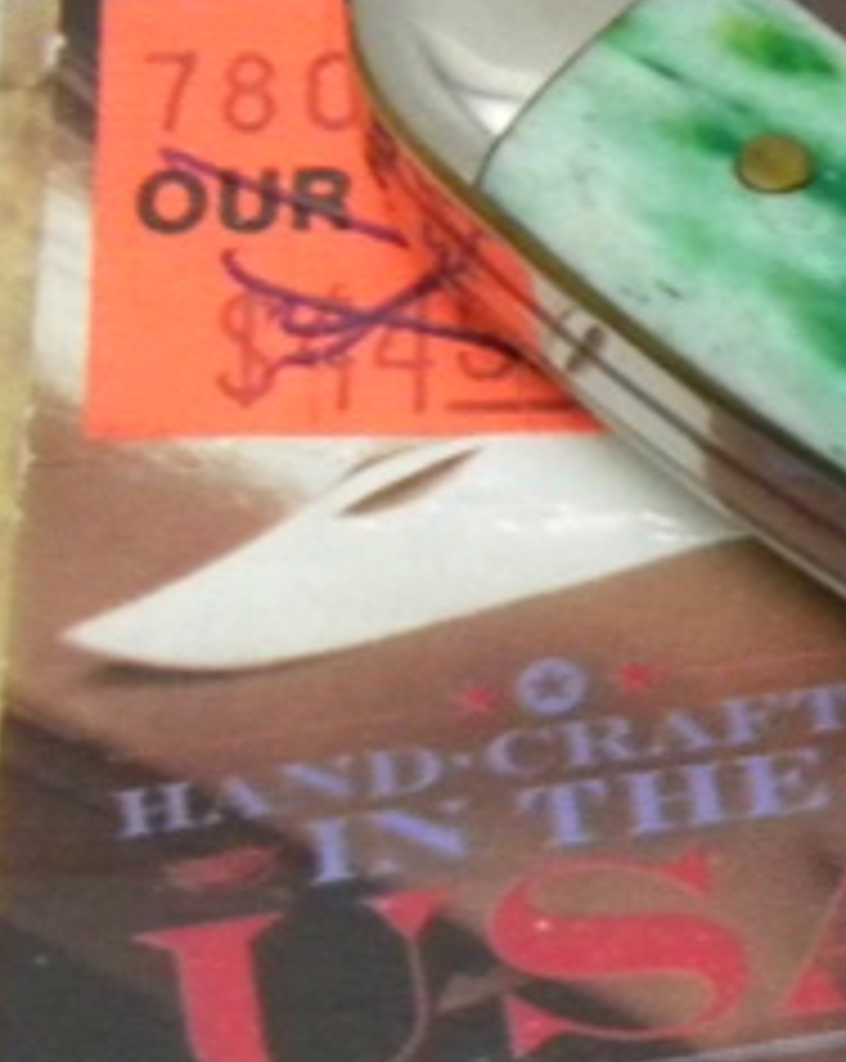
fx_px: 10794
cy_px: 670
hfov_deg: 4.4
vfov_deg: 5.6
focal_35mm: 344
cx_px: 1926
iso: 400
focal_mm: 15.1
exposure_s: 1/34.1
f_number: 4.5
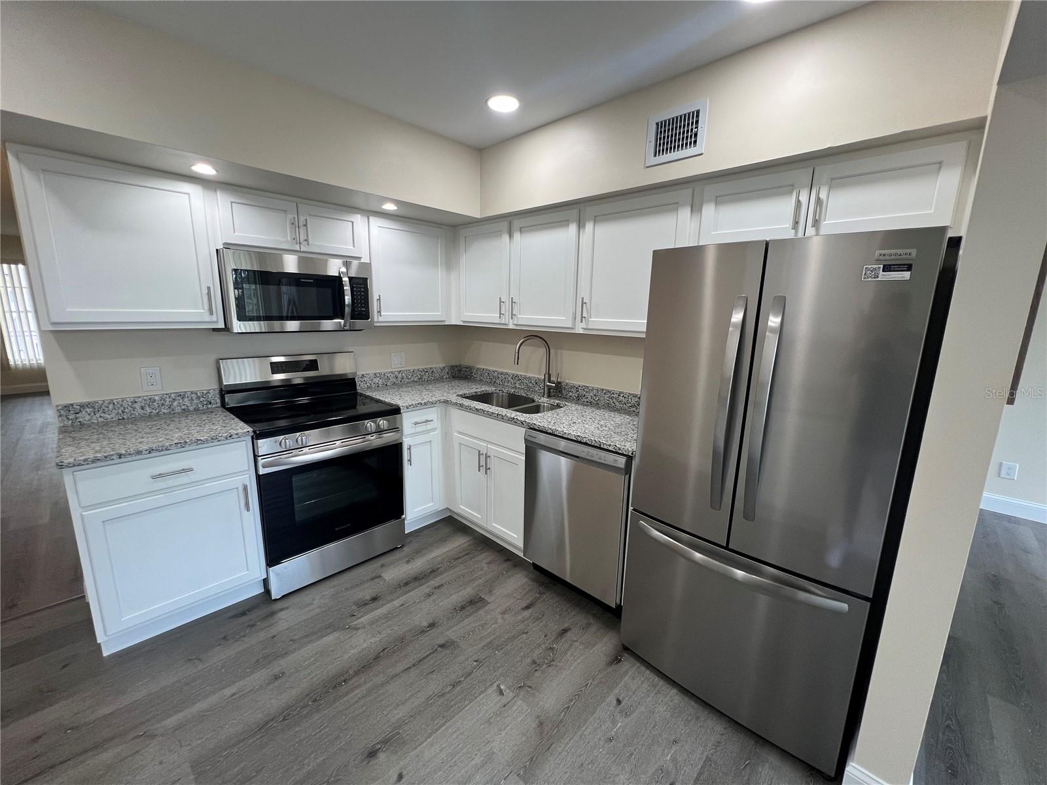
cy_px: 392
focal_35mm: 13
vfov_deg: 89.9
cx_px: 524
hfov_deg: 106.2
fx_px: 393
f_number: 1.8
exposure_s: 1/120
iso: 160
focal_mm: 1.57
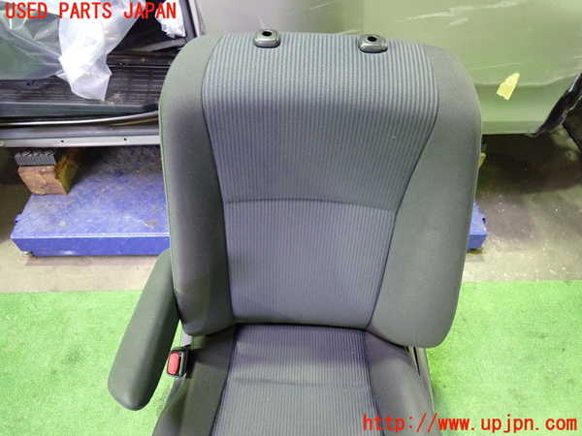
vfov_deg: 54.9
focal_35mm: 25
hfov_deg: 69.4
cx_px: 291
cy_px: 218
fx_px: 420
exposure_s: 1/15
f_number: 2
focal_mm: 4.5
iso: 800
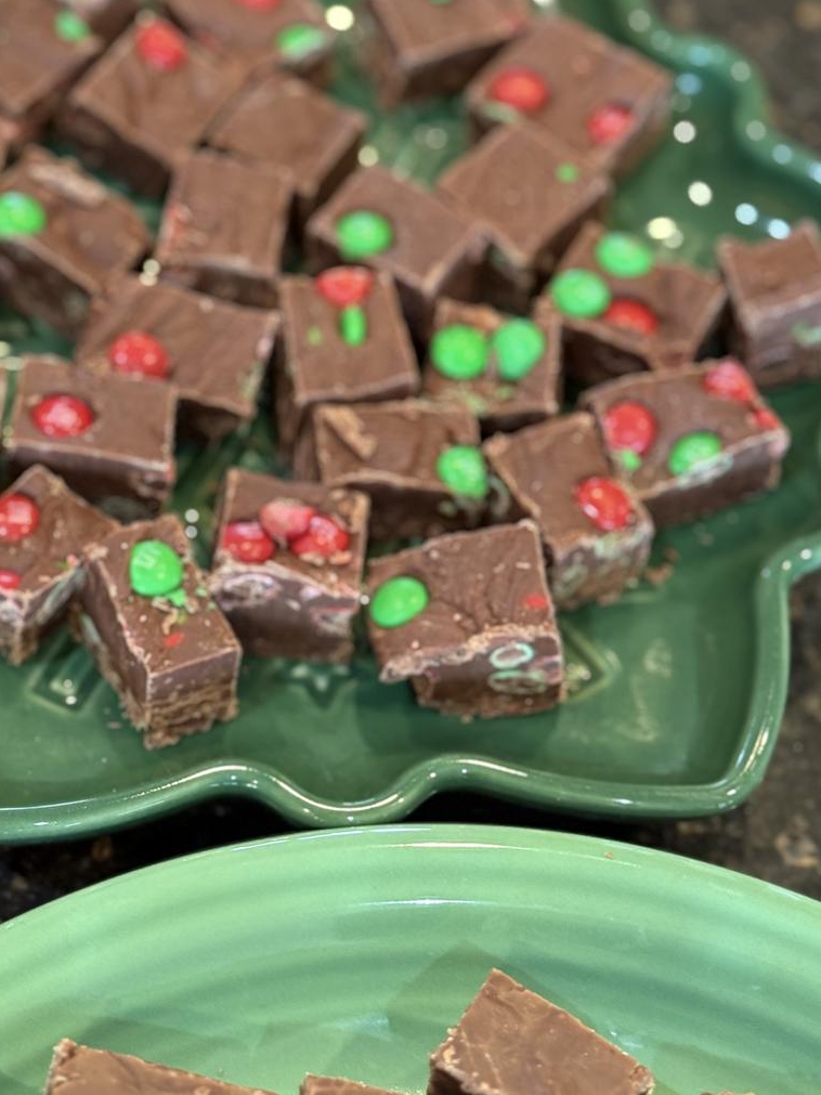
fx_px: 2404
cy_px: 445
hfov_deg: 19.3
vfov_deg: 25.6
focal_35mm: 76
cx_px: 275
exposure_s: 1/60
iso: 250
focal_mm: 6.76
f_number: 1.78
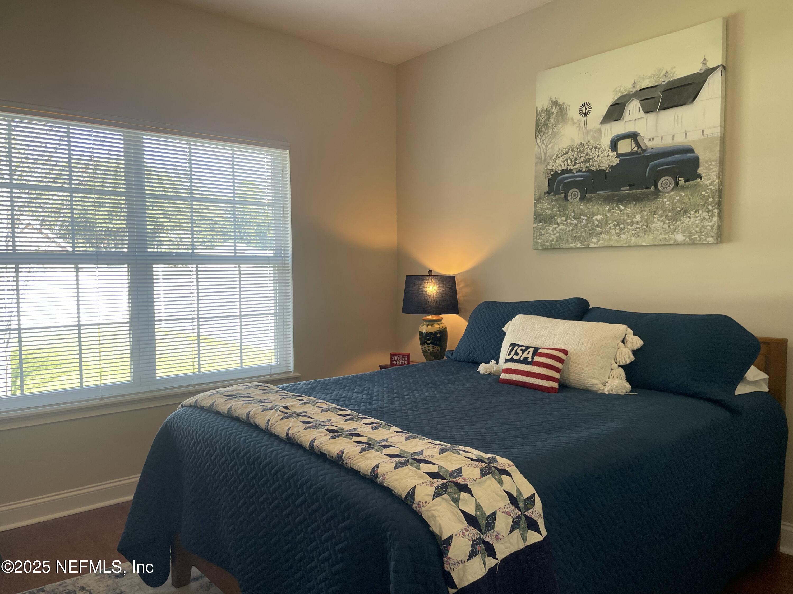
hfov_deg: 67.3
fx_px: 596
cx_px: 396
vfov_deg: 53.1
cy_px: 297
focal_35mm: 26
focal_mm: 4.2
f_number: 1.6
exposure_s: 1/120
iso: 80
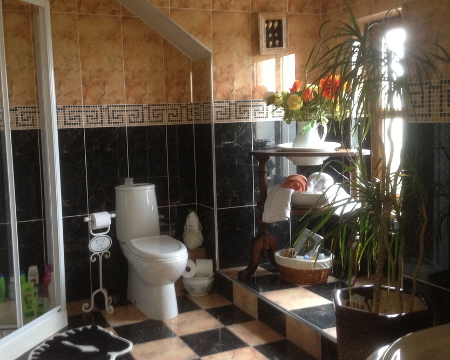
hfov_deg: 43.6
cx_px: 179
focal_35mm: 42
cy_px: 164
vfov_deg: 35.6
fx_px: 559
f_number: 2.4
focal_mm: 4.28
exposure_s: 1/20
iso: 200
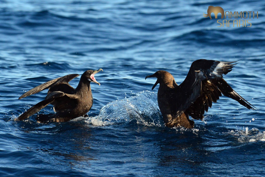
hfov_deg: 5.2
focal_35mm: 400
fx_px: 2945
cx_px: 132
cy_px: 88
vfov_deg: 3.4
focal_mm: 400
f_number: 8
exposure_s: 1/4000
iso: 2000
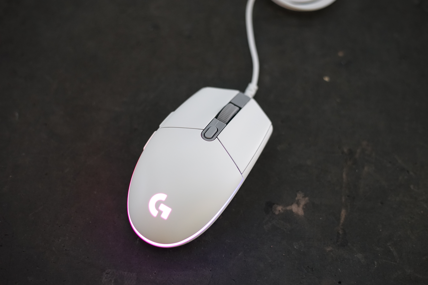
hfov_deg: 39.6
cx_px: 214
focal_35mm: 50
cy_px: 142
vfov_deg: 27.0
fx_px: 594
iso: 1600
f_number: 2.5
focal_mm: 50
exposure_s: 1/160
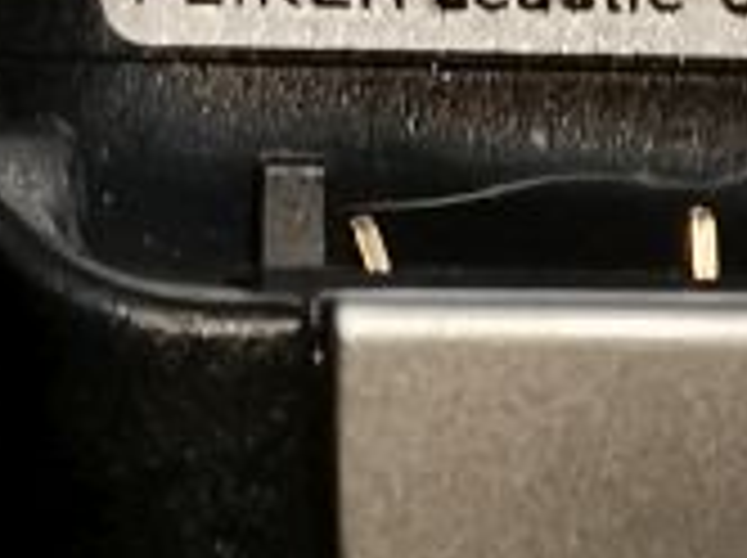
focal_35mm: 303
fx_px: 6529
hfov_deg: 6.5
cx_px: 648
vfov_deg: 4.9
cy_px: 148
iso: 500
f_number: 1.8
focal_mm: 4.75
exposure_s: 1/33.3
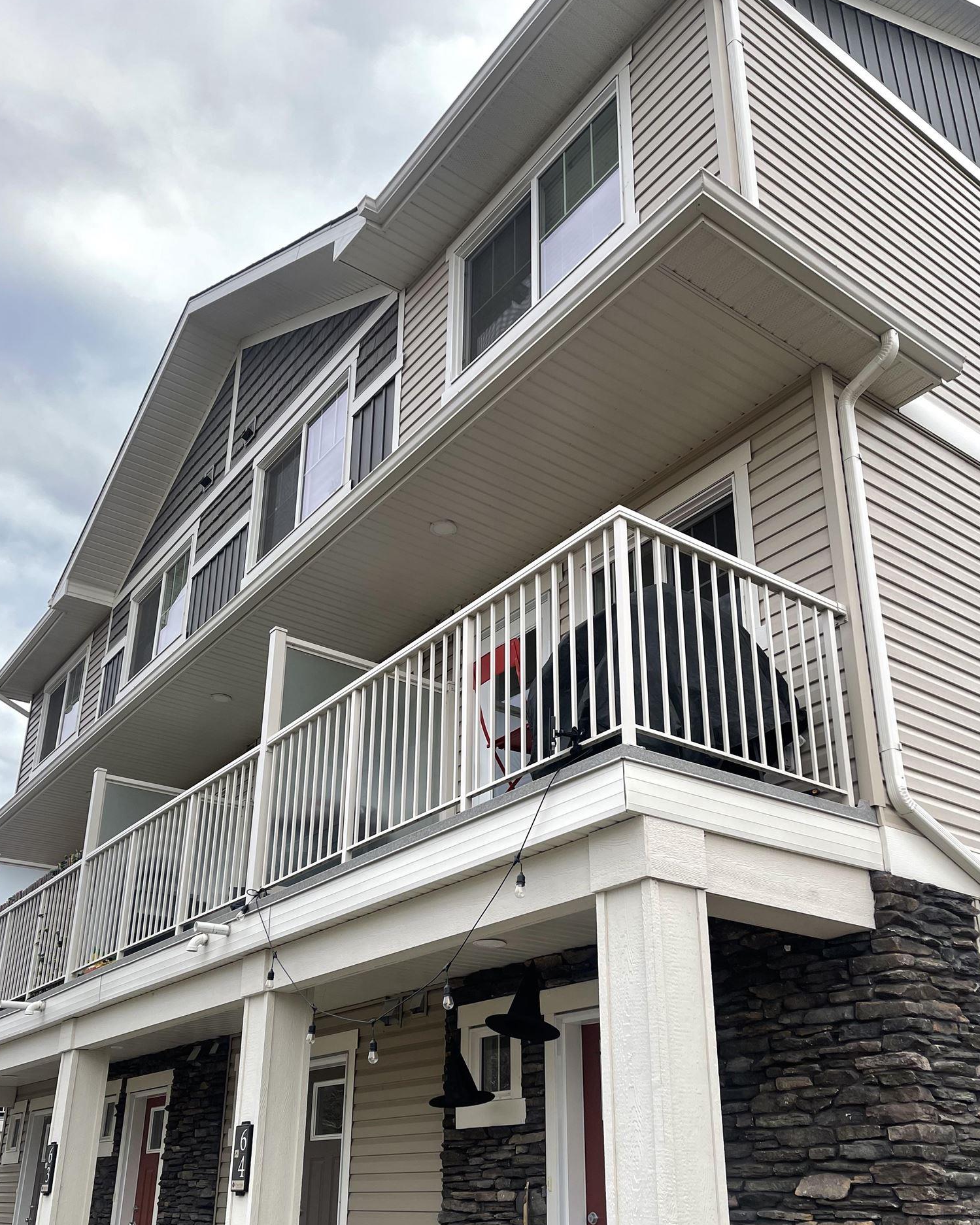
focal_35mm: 30
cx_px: 483
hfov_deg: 48.5
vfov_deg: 58.2
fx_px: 1088
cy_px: 746
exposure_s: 1/166
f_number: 1.6
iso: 32
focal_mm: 5.1
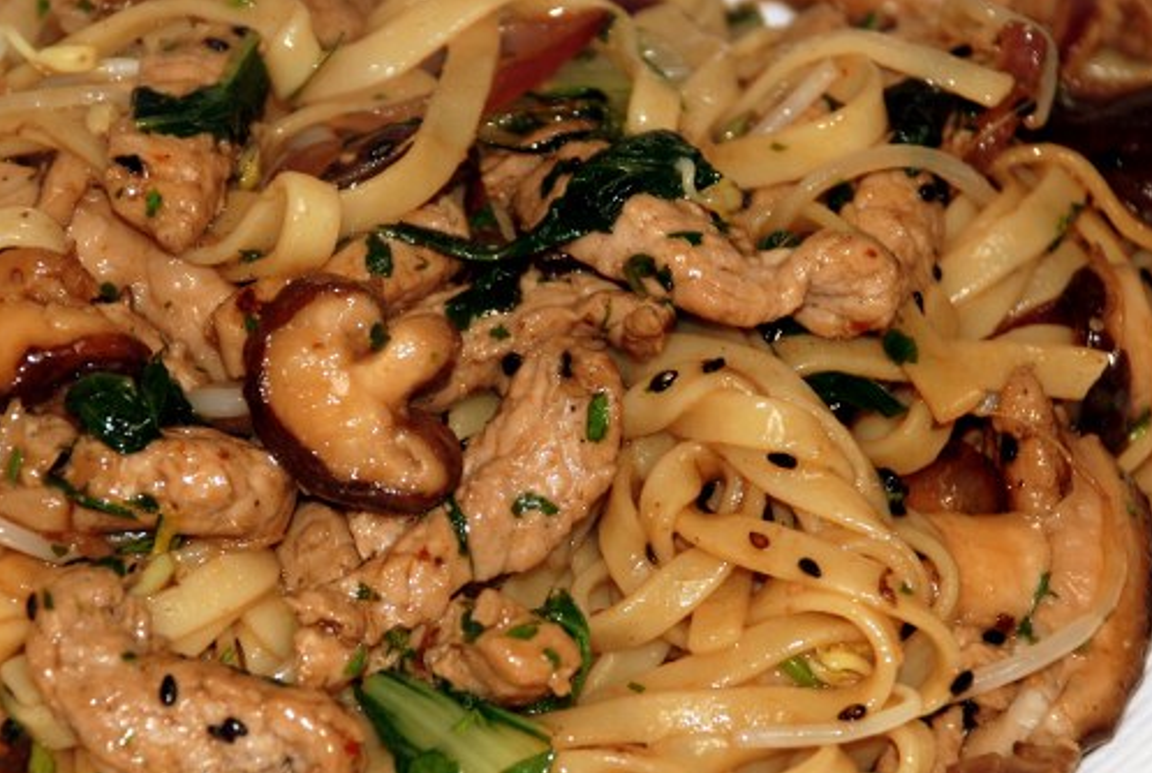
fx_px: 7335
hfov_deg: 9.0
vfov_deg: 6.0
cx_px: 460
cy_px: 430
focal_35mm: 229
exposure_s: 1/60
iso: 200
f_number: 5.6
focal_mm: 95
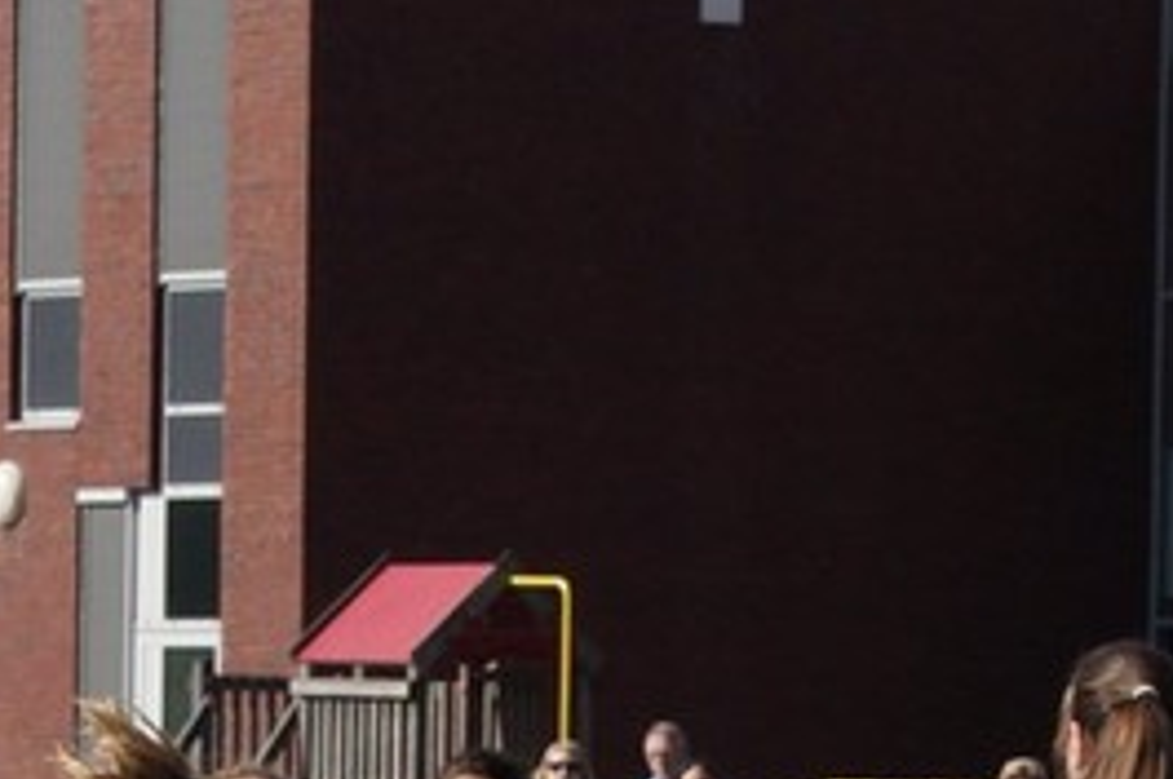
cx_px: 341
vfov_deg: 6.7
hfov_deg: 10.1
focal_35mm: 203
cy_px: 642
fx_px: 6604
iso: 200
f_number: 7.1
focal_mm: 35
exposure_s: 1/800
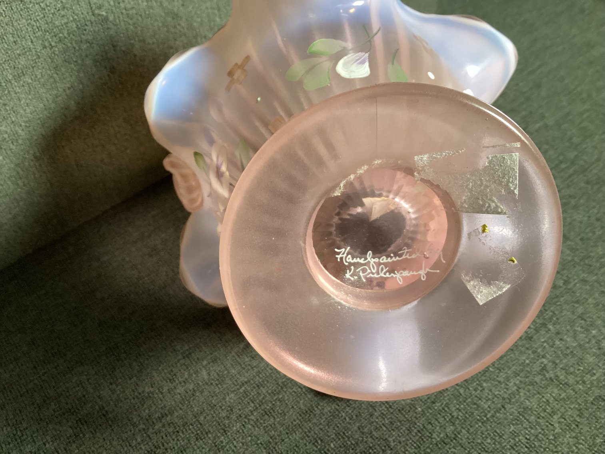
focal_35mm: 31
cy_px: 227
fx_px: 542
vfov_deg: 45.4
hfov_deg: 58.3
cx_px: 302
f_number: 2.4
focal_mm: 3.3
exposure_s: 1/60
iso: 250
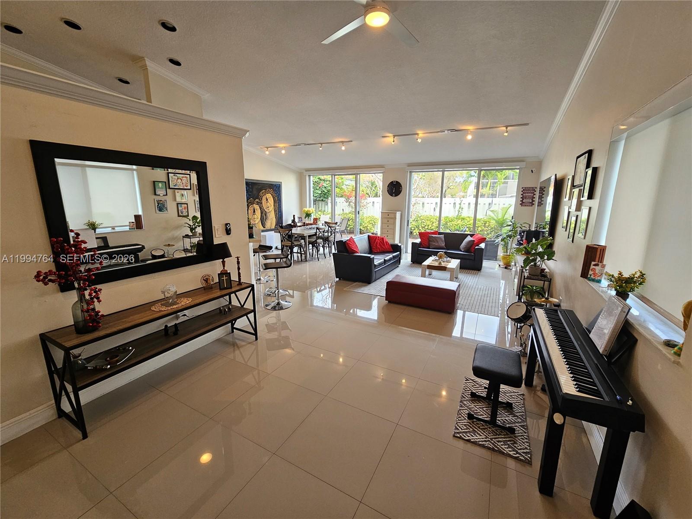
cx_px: 346
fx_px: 260
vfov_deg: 89.9
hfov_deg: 106.2
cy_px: 260
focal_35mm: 13
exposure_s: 1/60
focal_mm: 2.2
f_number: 2.2
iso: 125
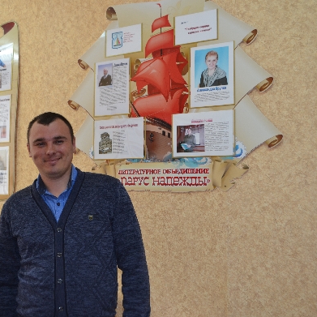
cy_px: 157
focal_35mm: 43
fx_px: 446
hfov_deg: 38.8
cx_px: 109
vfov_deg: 39.2
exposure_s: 1/80
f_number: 4
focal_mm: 22
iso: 400
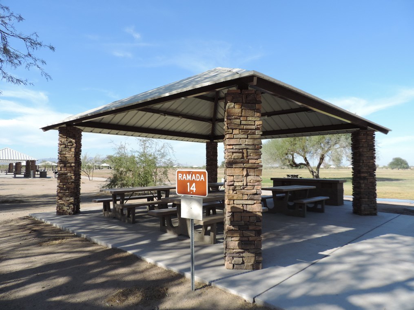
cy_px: 155
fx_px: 287
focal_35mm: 24
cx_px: 207
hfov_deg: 71.6
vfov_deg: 56.8
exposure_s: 1/640
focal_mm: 4.3
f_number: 3
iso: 80
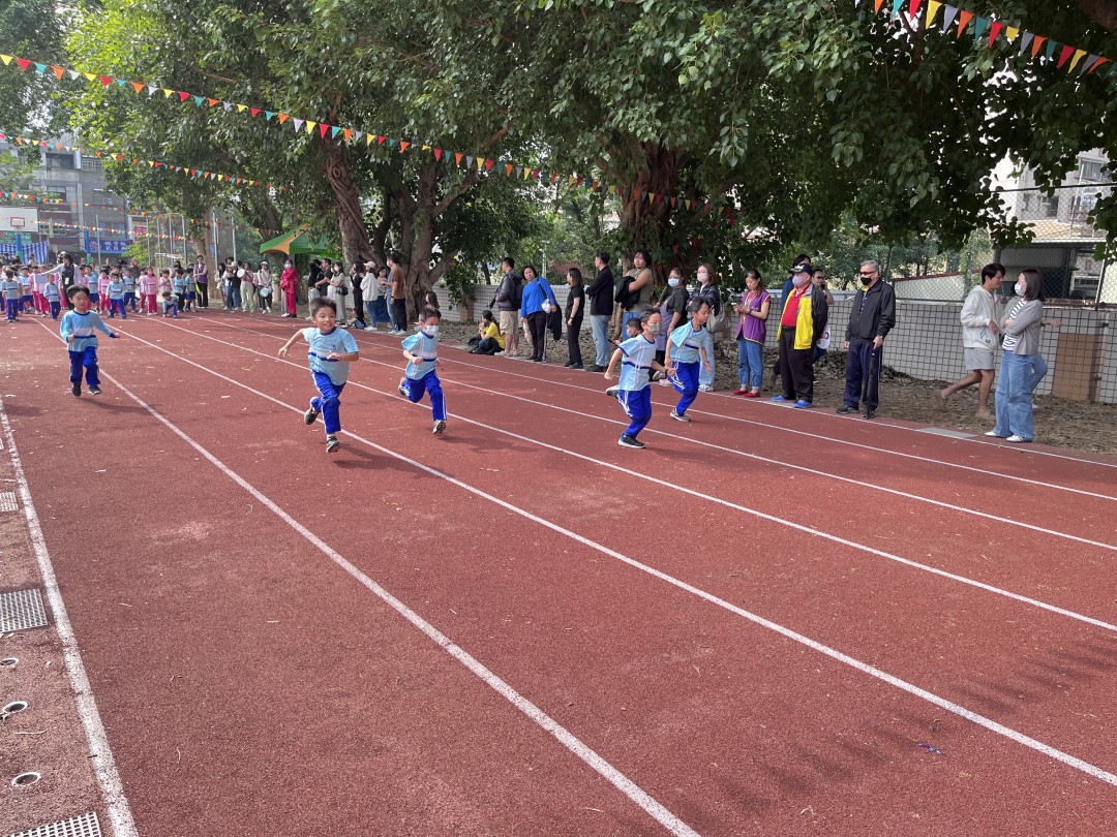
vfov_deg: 53.1
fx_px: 839
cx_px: 558
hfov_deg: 67.3
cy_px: 418
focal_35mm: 26
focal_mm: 5.1
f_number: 1.6
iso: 50
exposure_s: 1/489
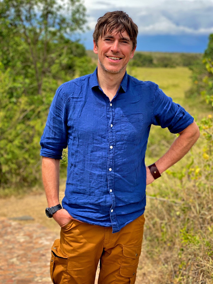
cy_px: 144
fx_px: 443
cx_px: 109
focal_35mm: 54
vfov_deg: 35.5
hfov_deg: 27.0
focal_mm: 6
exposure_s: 1/727
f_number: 2
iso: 20
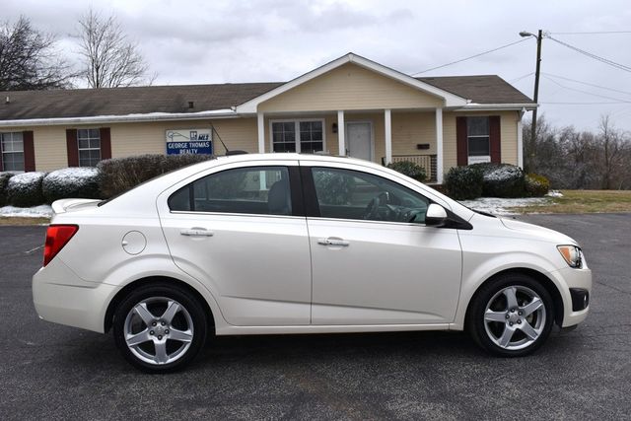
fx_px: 631
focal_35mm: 36
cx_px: 316
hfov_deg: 53.1
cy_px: 210
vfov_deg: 36.9
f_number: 7.1
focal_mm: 24
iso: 200
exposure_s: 1/250
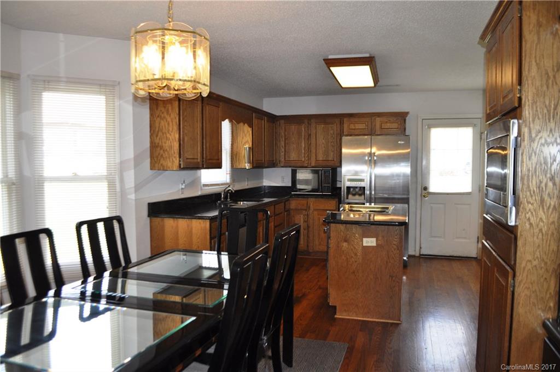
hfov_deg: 67.5
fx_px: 419
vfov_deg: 47.8
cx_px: 280
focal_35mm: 27
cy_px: 186
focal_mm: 18
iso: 500
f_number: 3.5
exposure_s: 1/125
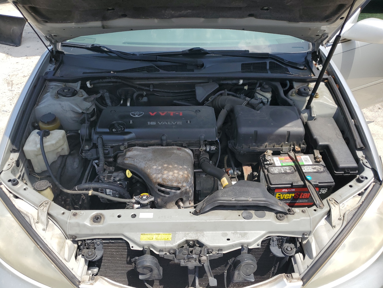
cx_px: 192
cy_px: 144
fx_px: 288
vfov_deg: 53.1
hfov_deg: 67.3
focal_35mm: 26
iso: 50
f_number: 1.5
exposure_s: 1/2000
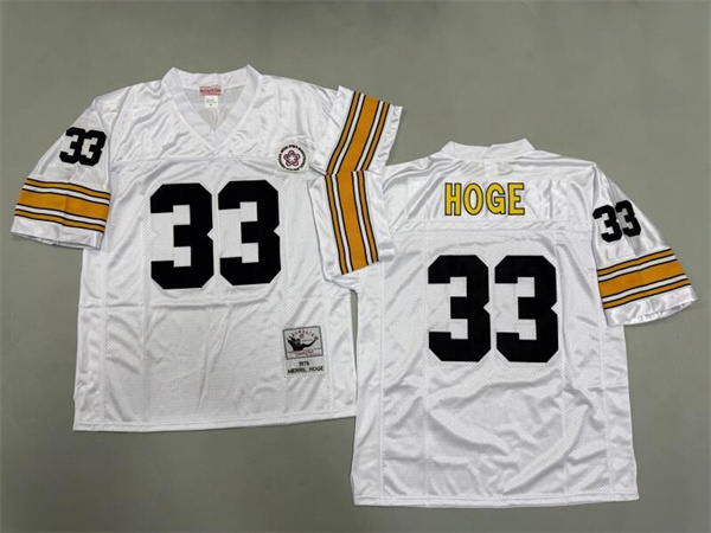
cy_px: 266
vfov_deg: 56.8
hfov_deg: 71.6
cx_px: 356
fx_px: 493
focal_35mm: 24
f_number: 1.78
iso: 125
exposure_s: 1/100
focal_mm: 6.76
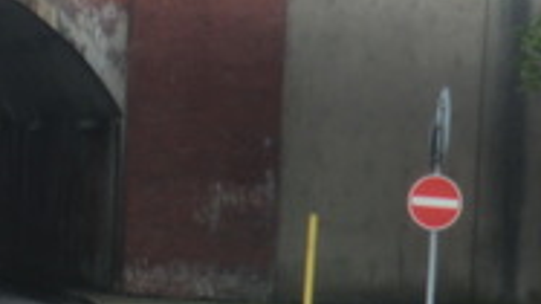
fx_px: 2509
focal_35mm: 175
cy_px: 153
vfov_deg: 6.9
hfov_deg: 12.0
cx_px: -104
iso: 64
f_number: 4
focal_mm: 8.4
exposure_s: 1/100
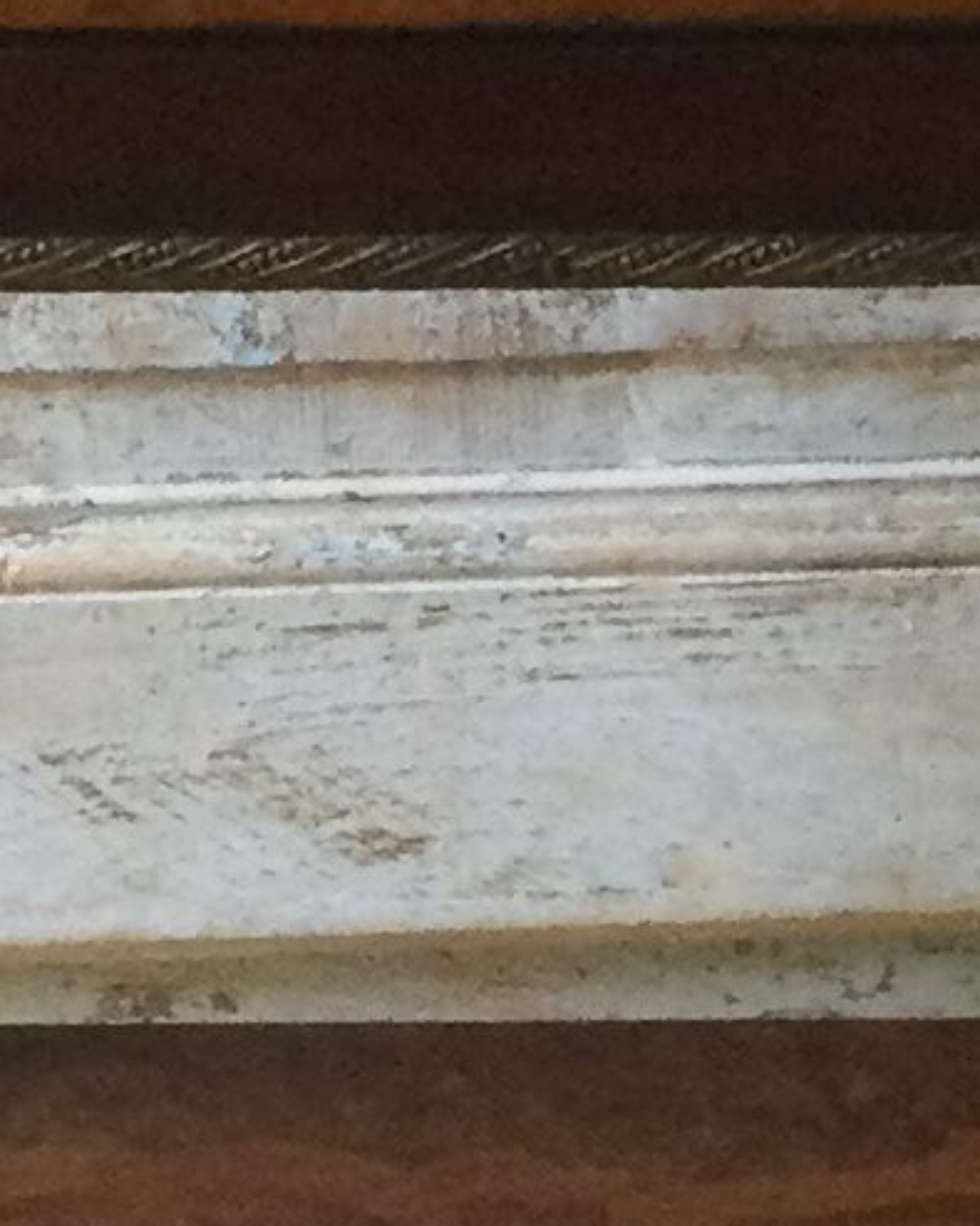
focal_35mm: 200
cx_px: 1089
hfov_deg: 7.7
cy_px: 1377
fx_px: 7253
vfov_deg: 9.6
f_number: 2.4
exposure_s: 1/33
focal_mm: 3.3
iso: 125
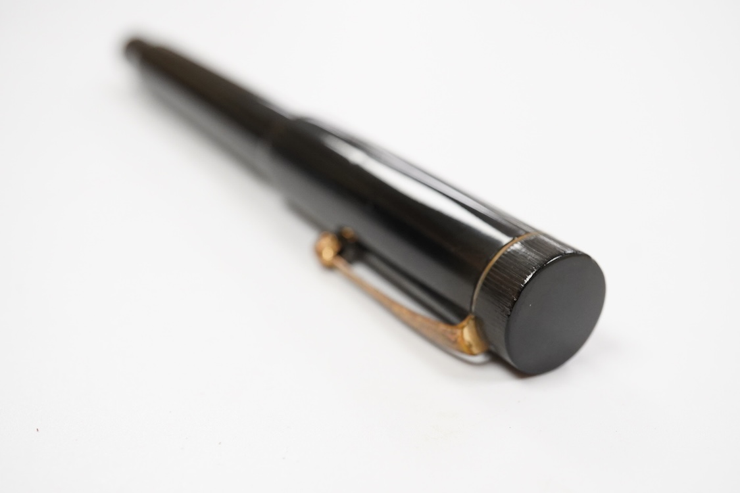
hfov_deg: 43.6
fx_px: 925
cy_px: 246
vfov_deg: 29.9
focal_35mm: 45
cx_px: 370
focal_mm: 30
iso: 2500
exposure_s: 1/200
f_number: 9
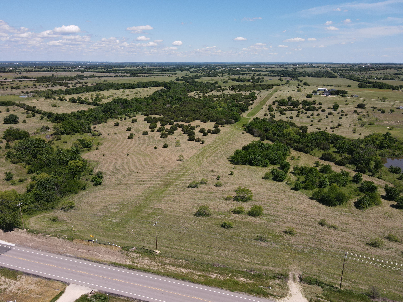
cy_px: 151
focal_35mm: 24
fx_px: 279
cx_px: 202
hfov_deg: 71.6
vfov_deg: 56.8
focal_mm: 4.5
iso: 100
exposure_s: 1/800
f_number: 2.8
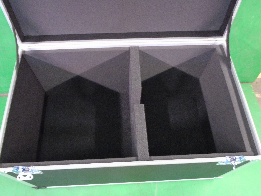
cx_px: 130
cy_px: 98
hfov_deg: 58.4
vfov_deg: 45.4
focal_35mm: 31
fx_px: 234
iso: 500
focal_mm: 5.5
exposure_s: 1/4
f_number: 3.5
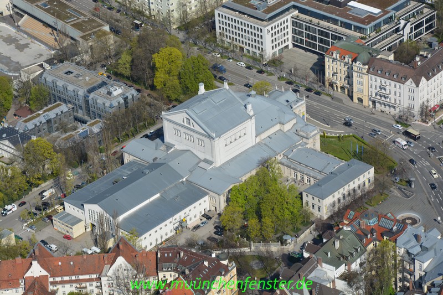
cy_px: 148
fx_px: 1476
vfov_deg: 11.4
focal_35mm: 120
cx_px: 222
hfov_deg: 17.1
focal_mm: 80
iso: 100
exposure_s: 1/250
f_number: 8
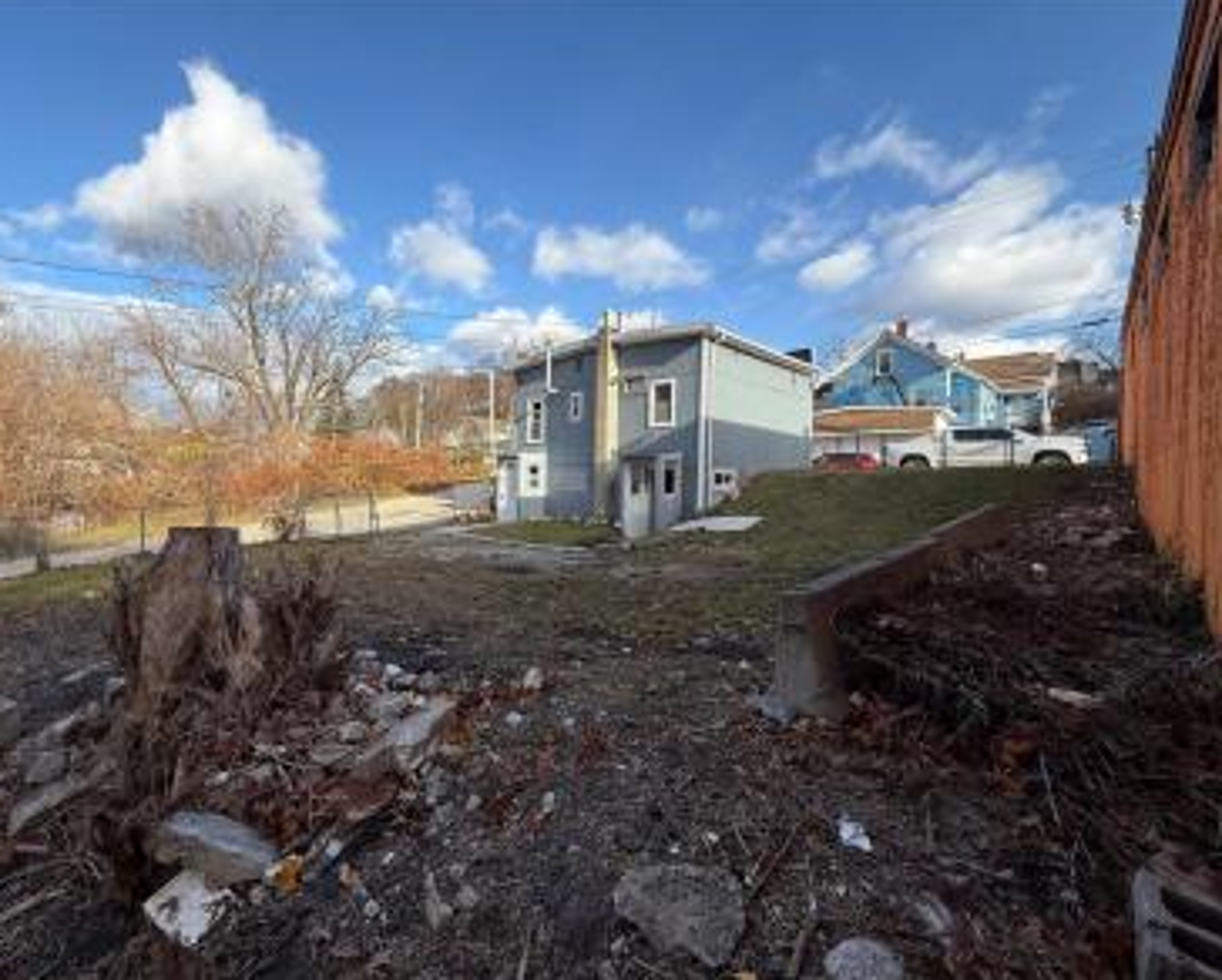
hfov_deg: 96.5
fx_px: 543
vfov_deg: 84.1
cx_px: 554
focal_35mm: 15
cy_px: 493
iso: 50
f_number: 2.2
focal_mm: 2.22
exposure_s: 1/970
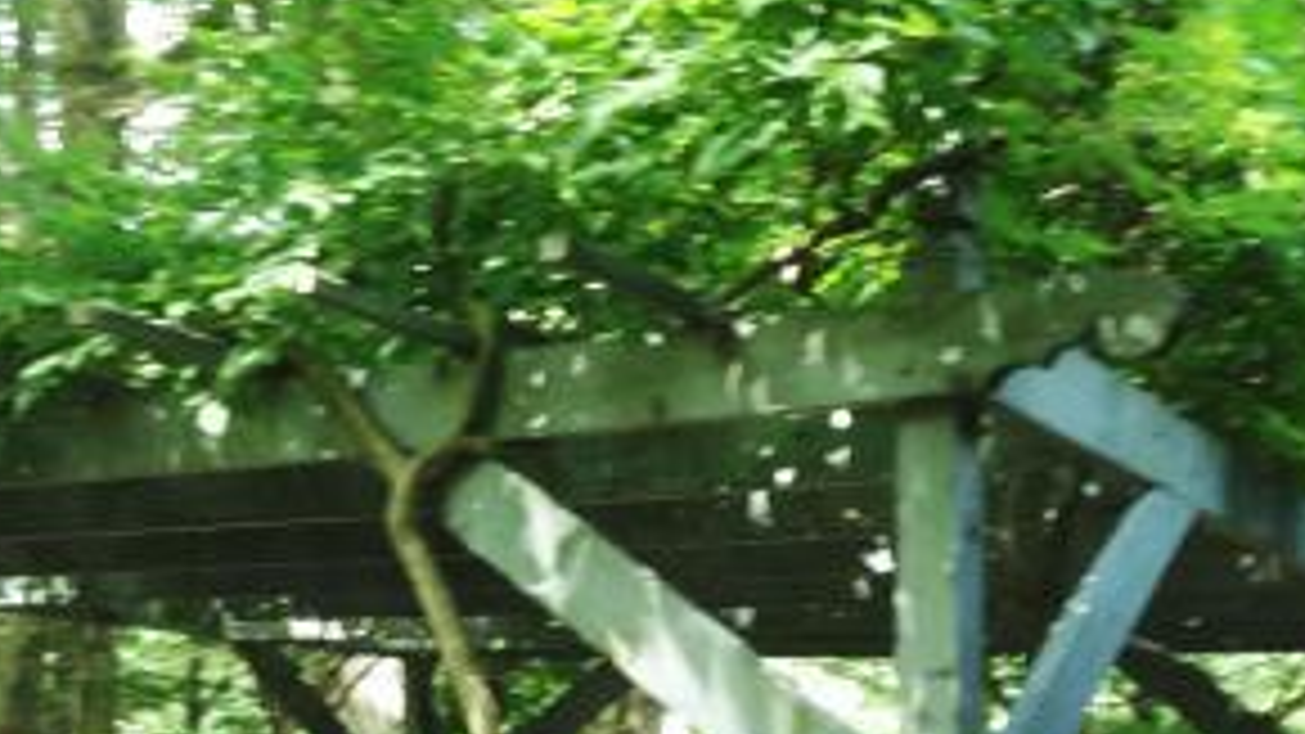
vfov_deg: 16.2
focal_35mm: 72
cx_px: 513
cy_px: 842
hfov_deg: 29.3
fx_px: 2491
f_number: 2.4
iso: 50
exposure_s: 1/30
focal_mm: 4.12
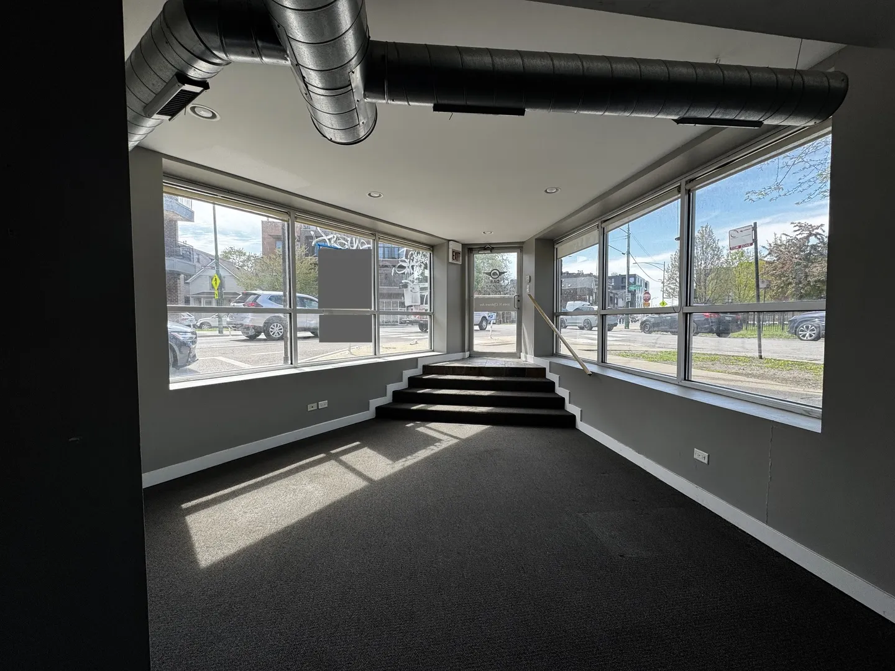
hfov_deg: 102.1
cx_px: 448
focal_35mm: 14
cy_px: 336
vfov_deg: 85.7
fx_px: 362
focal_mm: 2.22
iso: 40
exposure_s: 1/322
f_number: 2.2
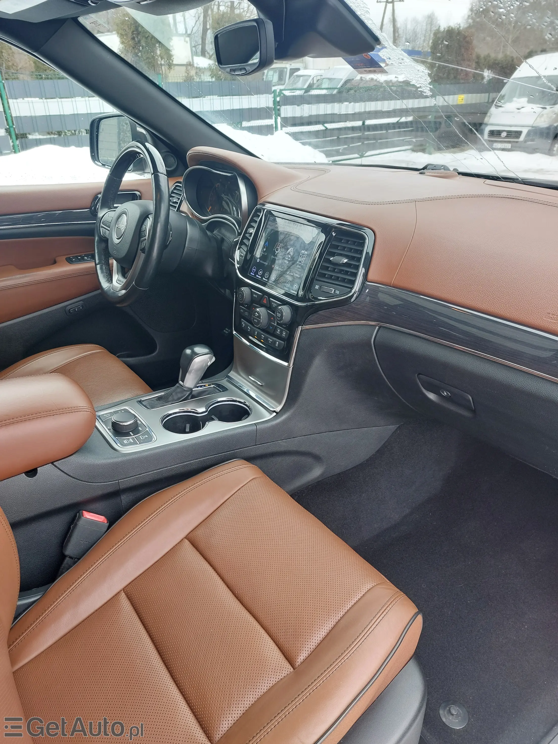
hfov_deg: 54.9
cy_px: 372
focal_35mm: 25
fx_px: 537
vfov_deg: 69.4
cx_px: 279
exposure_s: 1/50
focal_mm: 5.23
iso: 32
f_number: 1.8
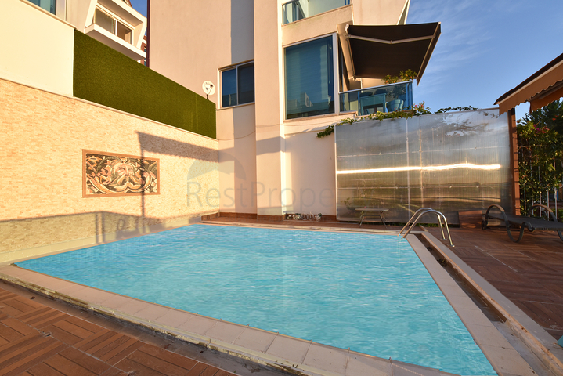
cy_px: 188
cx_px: 282
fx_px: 219
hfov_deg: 104.2
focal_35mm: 14
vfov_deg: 81.3
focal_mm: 14
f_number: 22
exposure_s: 1/200
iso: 2000
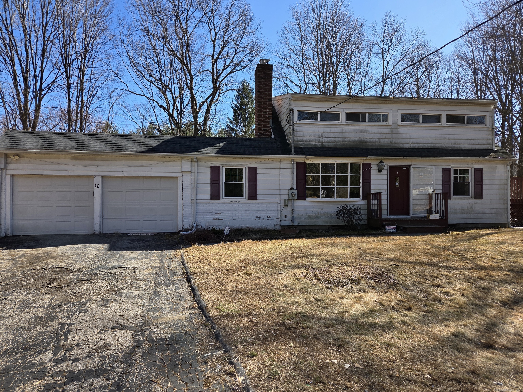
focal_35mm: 23
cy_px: 196
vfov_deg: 58.9
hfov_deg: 73.9
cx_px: 262
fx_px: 347
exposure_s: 1/2664
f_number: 1.8
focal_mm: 5.4
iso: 80
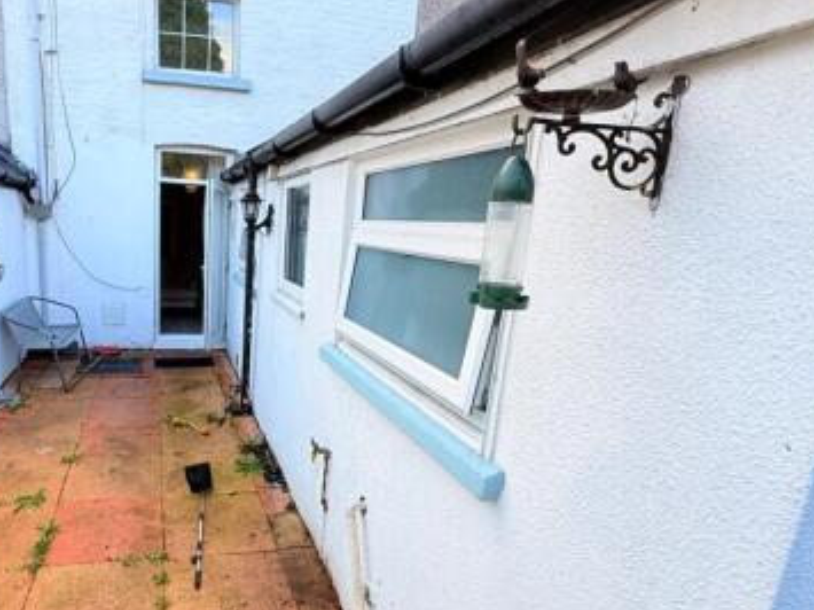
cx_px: 267
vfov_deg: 58.6
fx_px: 541
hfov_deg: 71.6
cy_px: 350
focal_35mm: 23
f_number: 2.2
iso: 50
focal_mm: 2.22
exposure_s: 1/256
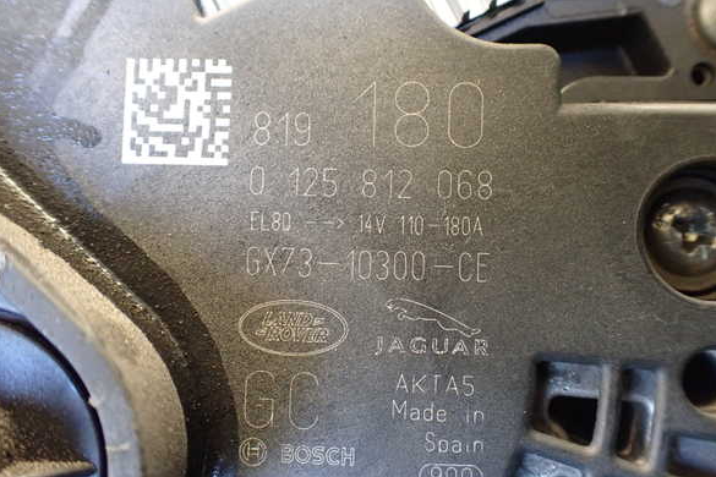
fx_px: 636
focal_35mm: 32
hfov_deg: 58.7
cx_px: 362
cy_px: 235
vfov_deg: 41.1
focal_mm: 5.4
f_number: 2.3
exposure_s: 1/80
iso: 800
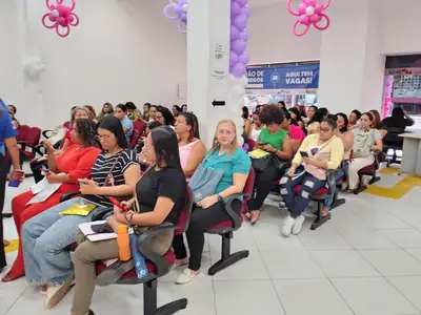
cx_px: 210
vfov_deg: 54.9
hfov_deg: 69.4
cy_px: 158
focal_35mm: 25
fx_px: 304
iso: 357
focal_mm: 4.71
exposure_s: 1/60
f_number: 1.7
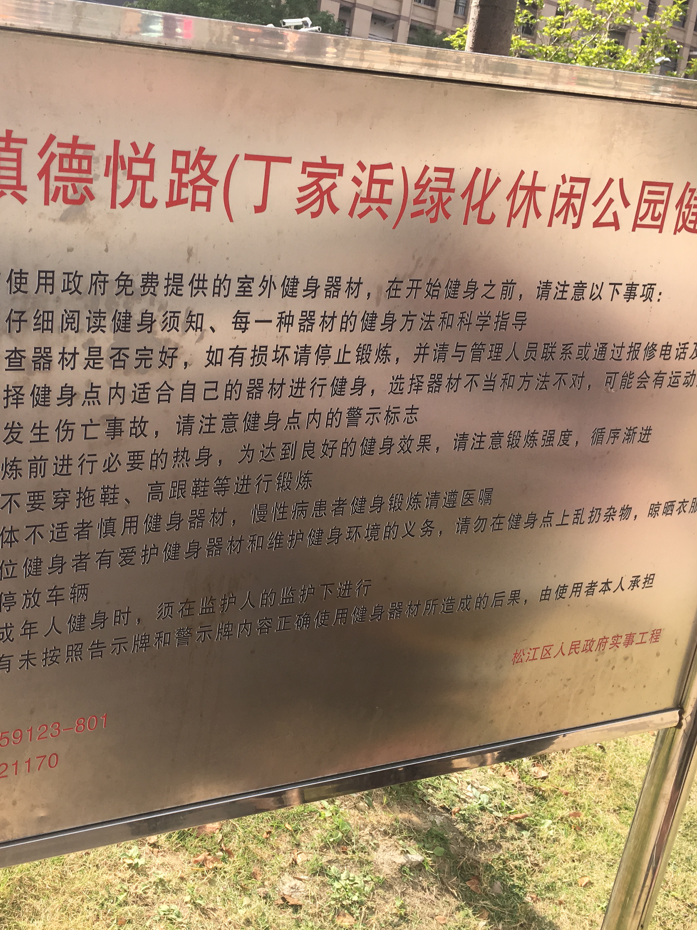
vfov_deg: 47.9
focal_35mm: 39
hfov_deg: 36.5
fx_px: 1047
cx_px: 248
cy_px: 463
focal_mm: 4.15
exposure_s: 1/411
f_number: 2.2
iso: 25
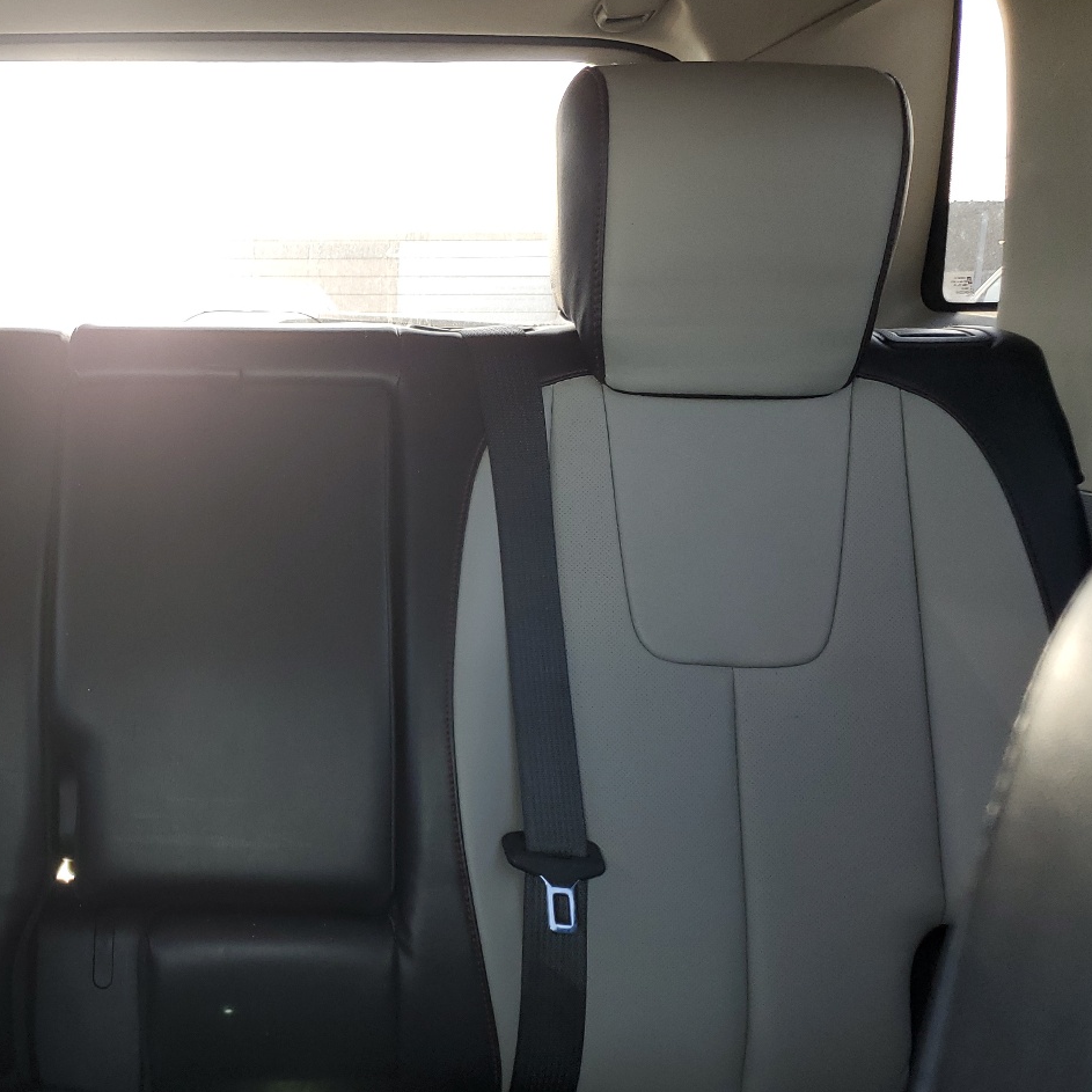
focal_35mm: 39
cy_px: 642
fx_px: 1392
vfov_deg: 42.7
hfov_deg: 40.7
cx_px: 190
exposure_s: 1/125
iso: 50
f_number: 1.5
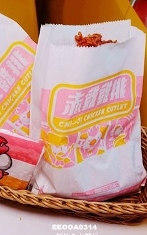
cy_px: 107
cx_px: -37
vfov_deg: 45.2
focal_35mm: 44
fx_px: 282
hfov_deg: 25.7
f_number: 3.2
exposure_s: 1/80
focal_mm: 8.8
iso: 125
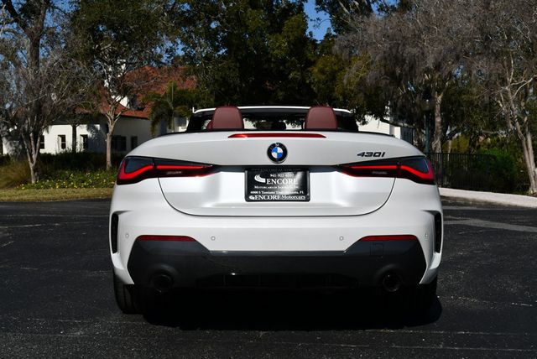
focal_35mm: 56
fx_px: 836
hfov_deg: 35.6
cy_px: 180
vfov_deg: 24.2
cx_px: 268
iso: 100
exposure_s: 1/400
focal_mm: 28
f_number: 10
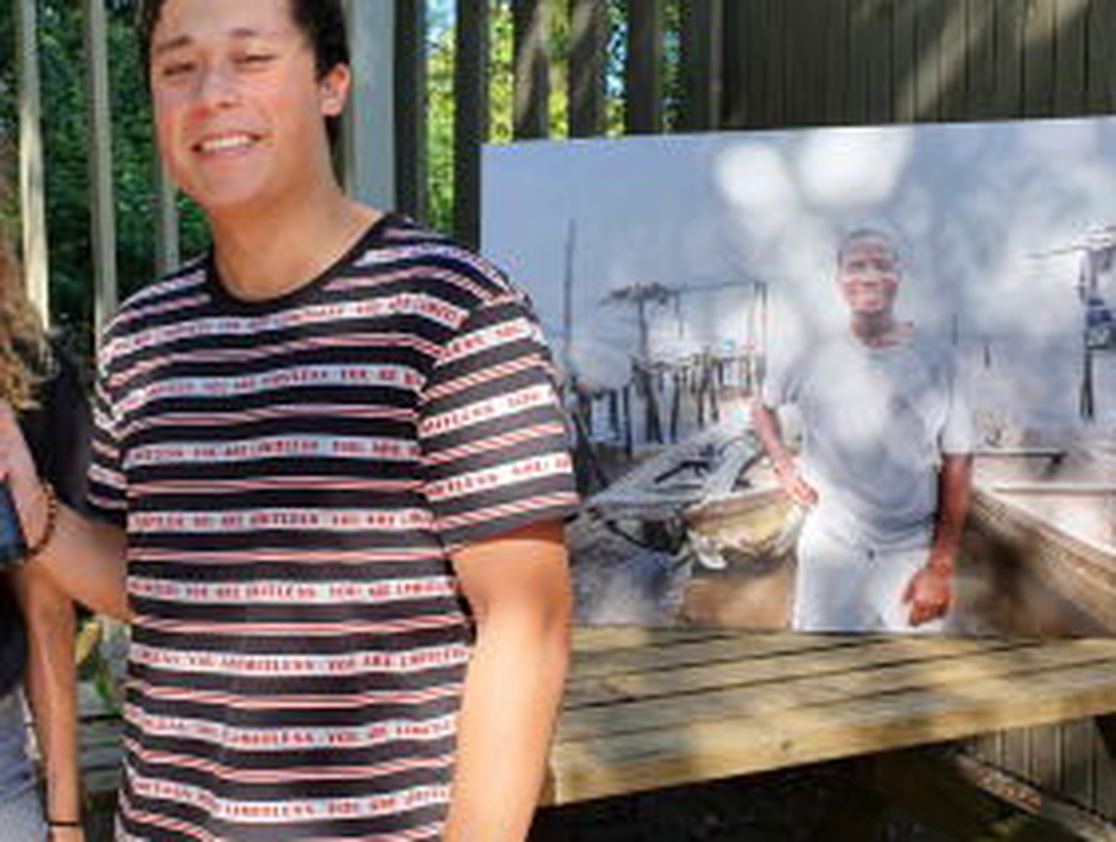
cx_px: 314
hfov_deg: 40.3
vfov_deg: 31.6
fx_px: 1486
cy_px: 423
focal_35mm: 46
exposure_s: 1/279
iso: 50
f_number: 2.4
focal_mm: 4.32
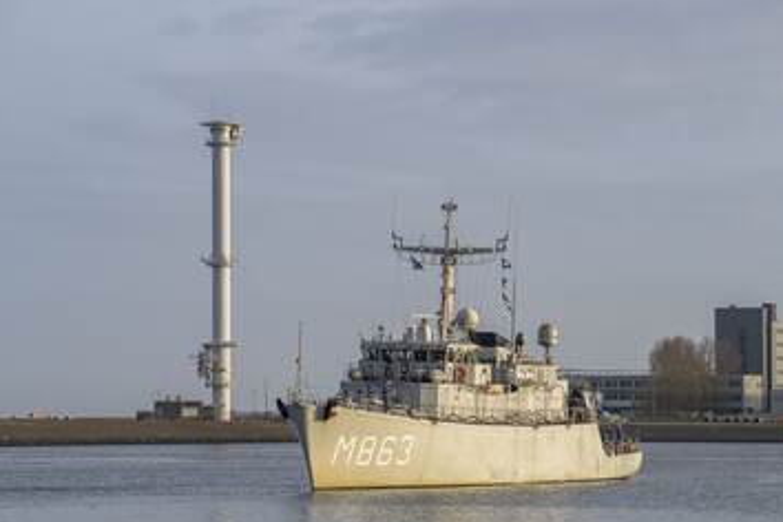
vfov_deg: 8.1
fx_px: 3697
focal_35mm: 170
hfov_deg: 12.1
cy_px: 289
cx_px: 386
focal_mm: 145
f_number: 5.6
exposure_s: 1/1000
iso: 400
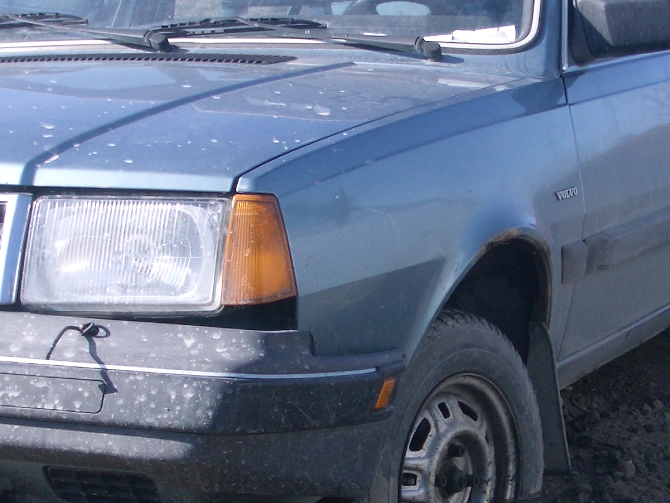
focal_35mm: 106
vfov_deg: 14.0
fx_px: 2052
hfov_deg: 18.5
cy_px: 264
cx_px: 409
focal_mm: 8.2
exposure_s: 1/200
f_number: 5
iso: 50
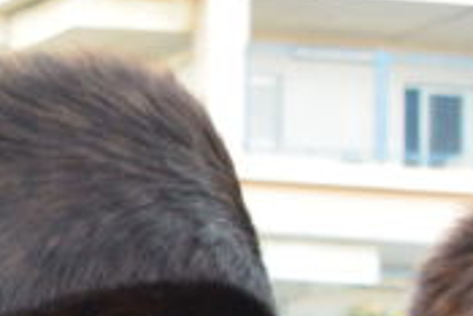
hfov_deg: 8.0
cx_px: -881
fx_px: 2945
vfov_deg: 5.8
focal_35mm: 224
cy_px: 837
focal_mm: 28
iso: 1250
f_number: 5.6
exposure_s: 1/100
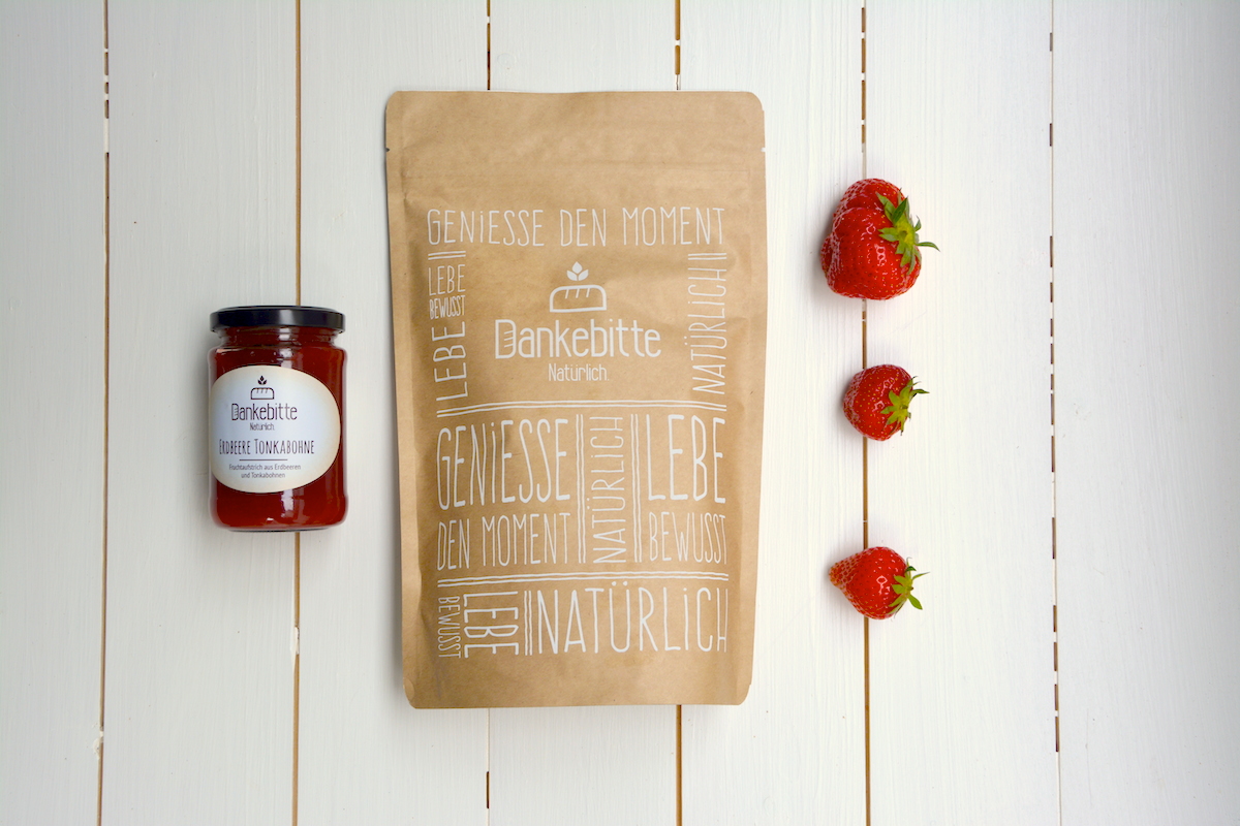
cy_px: 413
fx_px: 1653
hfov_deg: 41.1
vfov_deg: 28.1
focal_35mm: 48
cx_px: 620
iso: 140
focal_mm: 32
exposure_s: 1/60
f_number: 8
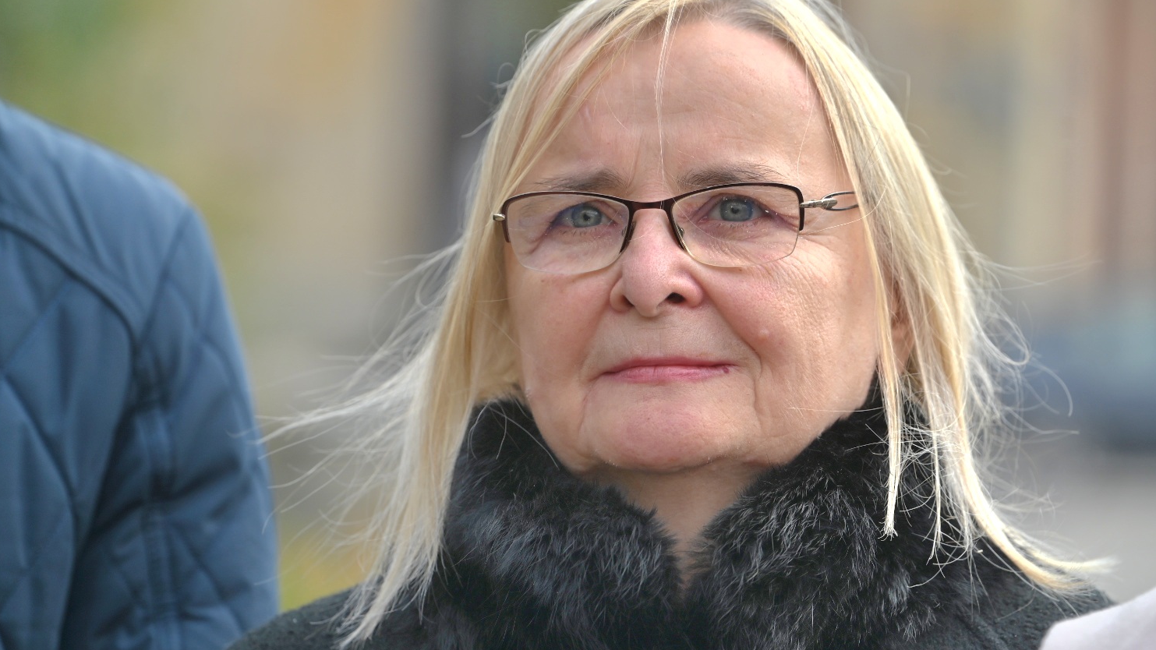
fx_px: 6314
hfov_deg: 10.5
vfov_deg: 5.9
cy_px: 313
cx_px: 629
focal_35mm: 206
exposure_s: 1/400
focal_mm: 180
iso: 100
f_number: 4.5
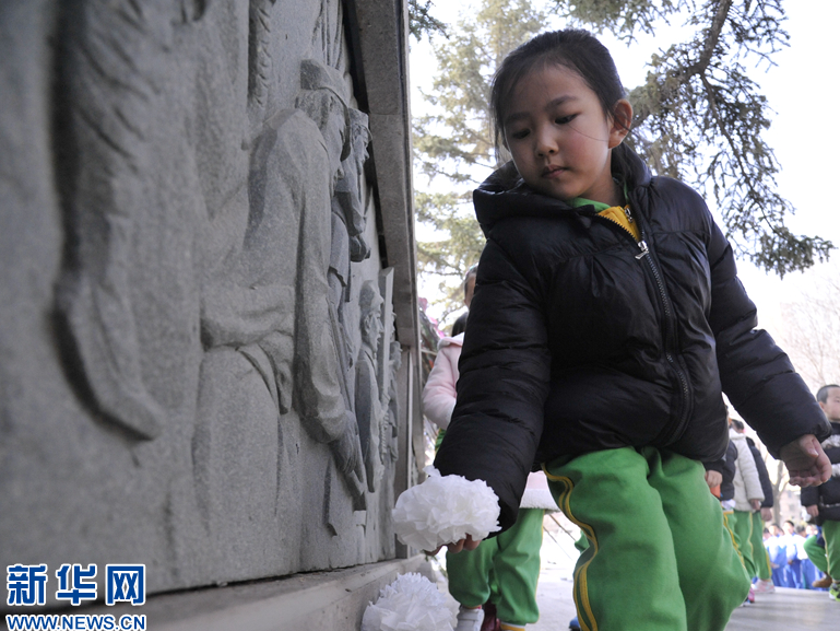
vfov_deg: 51.4
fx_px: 655
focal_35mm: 27
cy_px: 322
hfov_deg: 65.2
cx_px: 460
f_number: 5.6
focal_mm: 24
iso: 3200
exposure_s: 1/1250
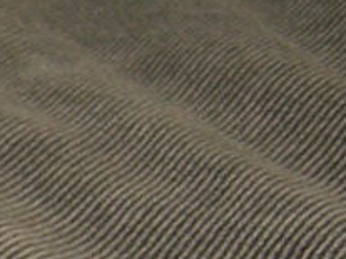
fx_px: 1908
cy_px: 613
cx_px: -635
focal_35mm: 191
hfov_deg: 8.8
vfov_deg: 7.3
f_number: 2.8
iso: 80
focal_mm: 5.5
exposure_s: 1/60
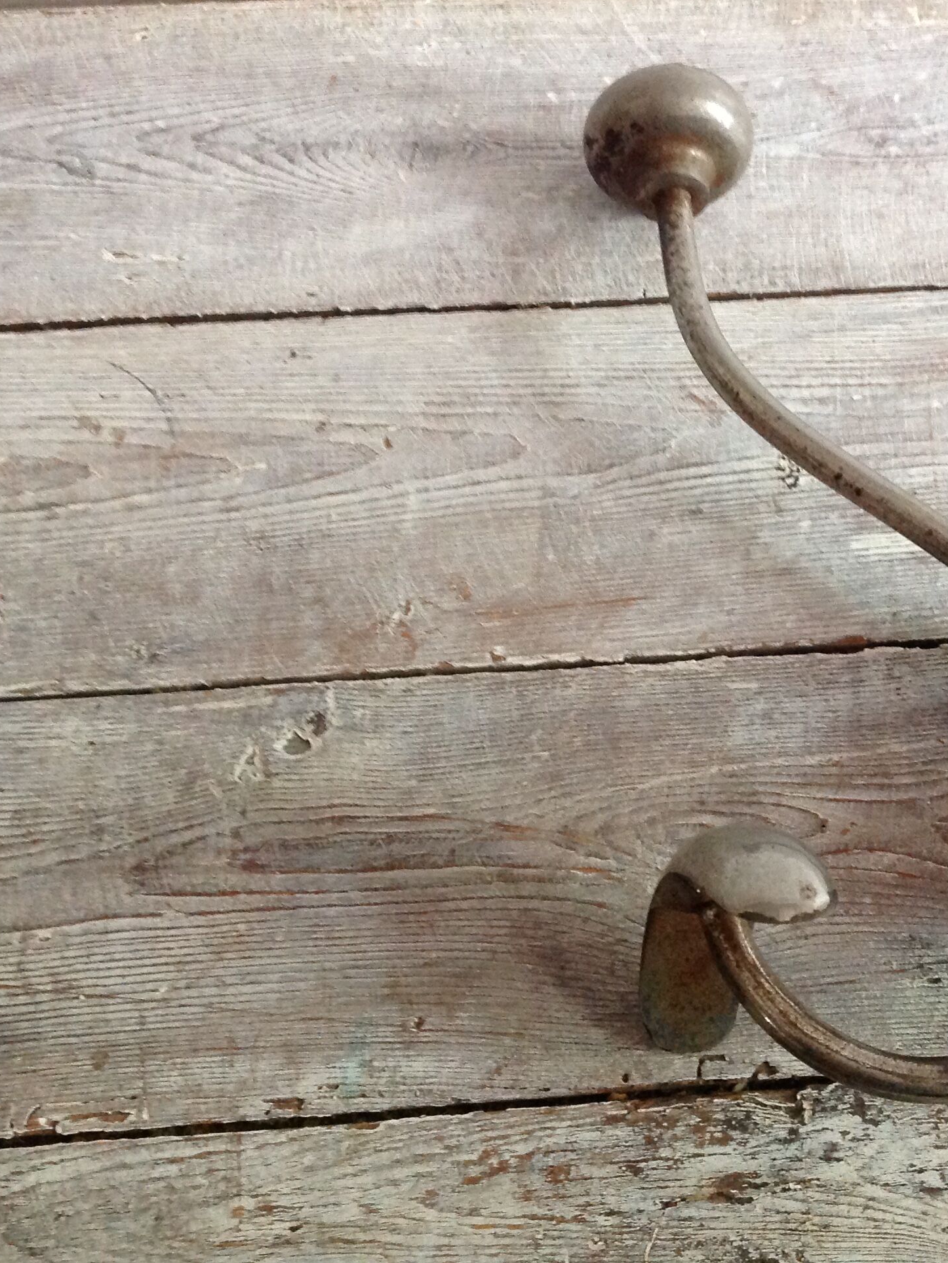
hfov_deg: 30.4
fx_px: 1716
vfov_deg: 40.4
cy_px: 631
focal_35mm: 47
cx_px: 695
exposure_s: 1/15
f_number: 2.4
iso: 320
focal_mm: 4.28
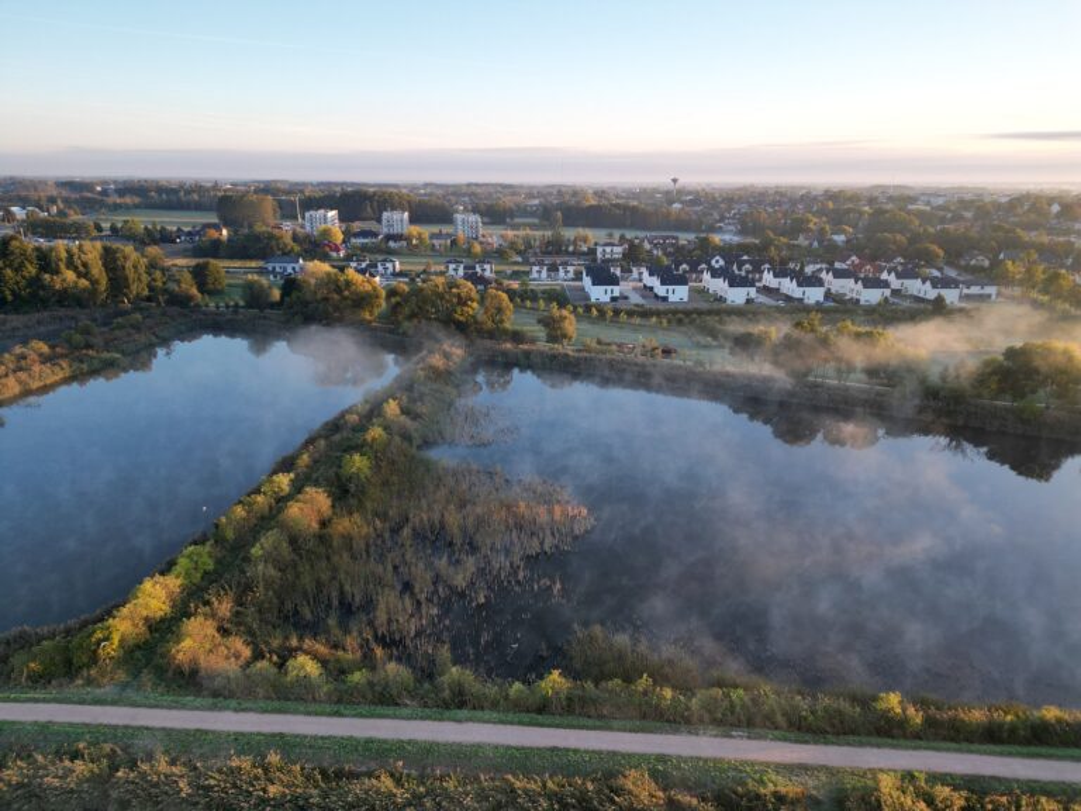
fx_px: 749
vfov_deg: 56.8
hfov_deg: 71.6
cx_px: 540
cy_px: 406
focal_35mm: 24
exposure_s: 1/350
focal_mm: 6.72
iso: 100
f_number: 1.7
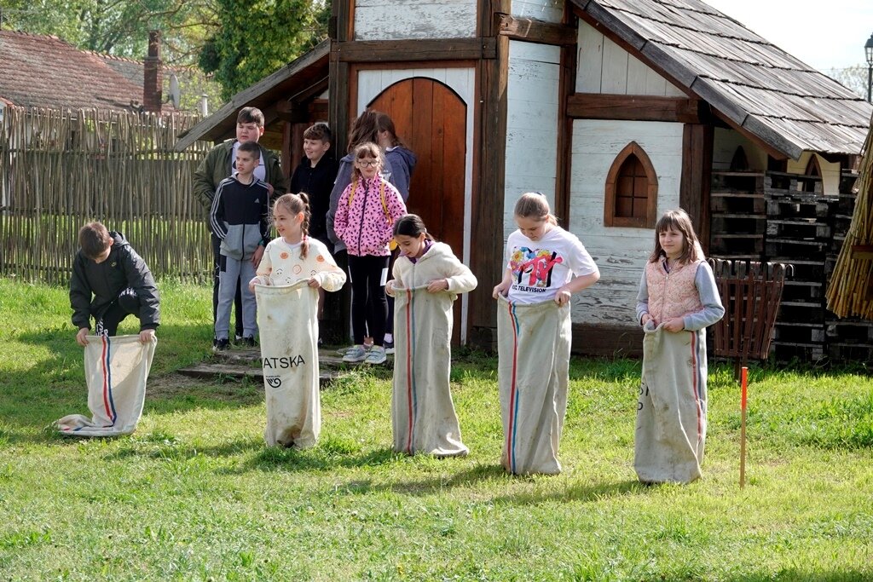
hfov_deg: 19.6
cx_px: 436
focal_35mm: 104
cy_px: 291
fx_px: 2522
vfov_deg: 13.2
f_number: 4
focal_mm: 38.04
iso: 100
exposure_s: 1/500
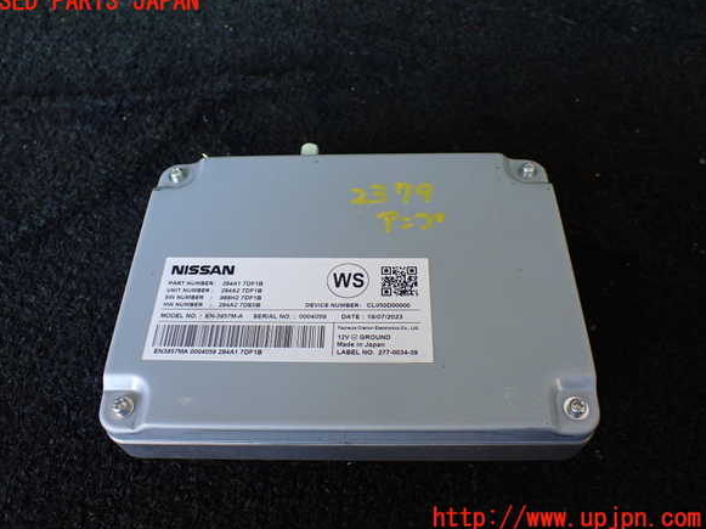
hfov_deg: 58.4
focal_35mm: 31
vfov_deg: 45.4
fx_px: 632
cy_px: 260
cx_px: 343
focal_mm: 5.4
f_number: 2.3
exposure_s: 1/125
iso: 320
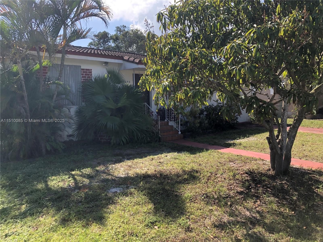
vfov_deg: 49.7
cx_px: 162
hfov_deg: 63.4
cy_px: 121
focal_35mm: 28
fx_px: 261
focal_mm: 3.99
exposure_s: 1/750
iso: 20
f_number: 1.8
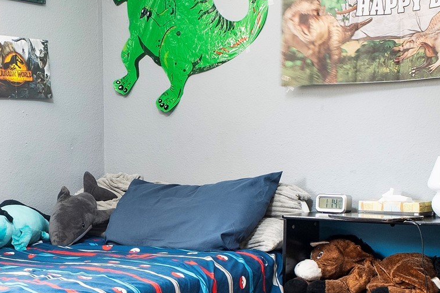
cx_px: 88
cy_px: 242
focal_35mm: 65
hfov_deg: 30.2
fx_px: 794
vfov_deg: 20.6
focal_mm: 16
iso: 400
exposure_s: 1/2.5
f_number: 8
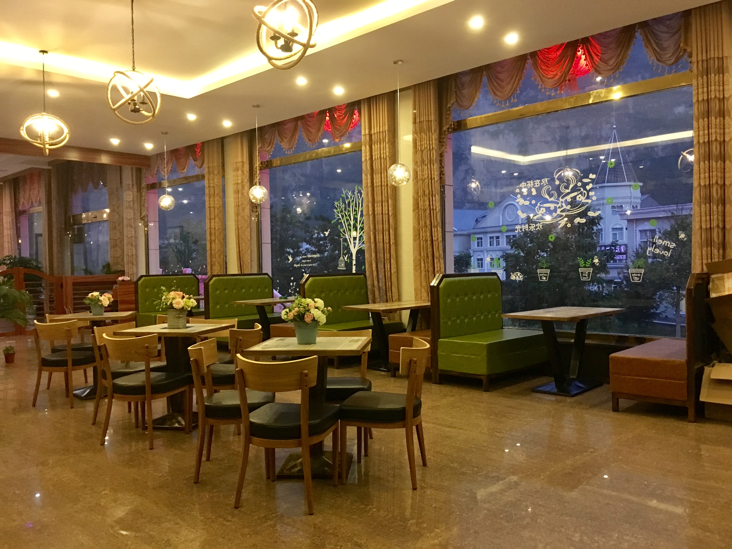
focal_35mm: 29
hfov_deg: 61.7
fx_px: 613
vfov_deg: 48.2
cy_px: 274
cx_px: 366
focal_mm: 4.15
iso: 250
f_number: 2.2
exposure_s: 1/17
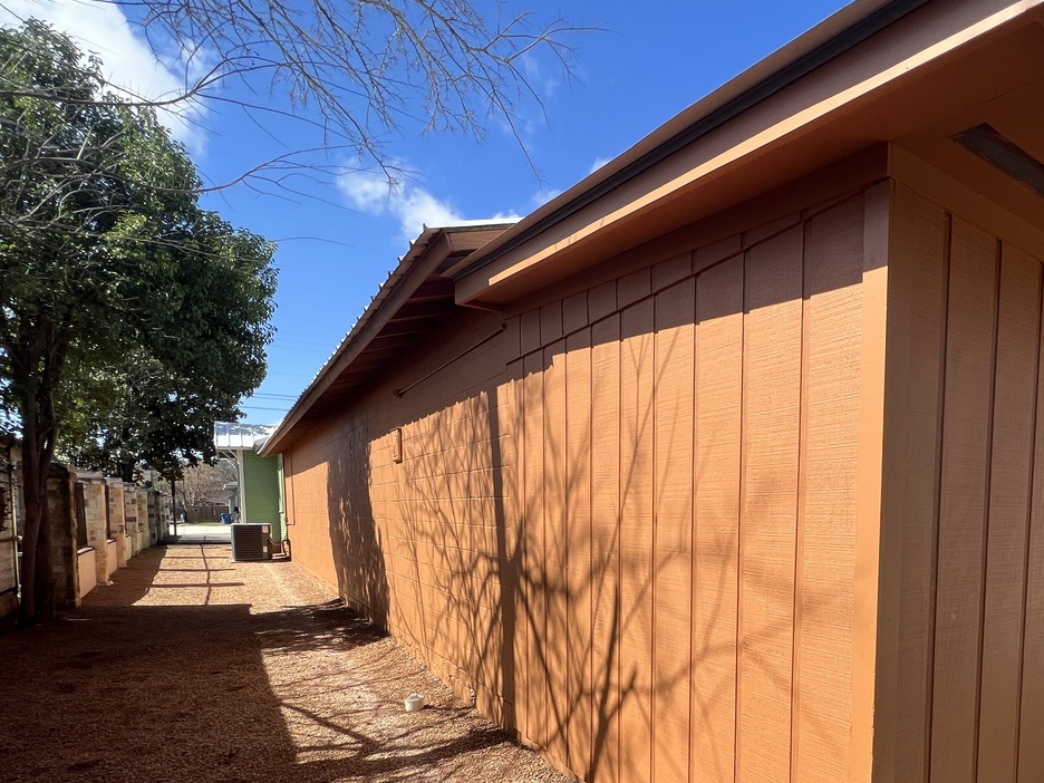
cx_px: 742
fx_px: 603
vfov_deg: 62.9
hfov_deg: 77.5
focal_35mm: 20
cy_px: 569
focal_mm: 1.57
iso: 32
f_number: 1.8
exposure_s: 1/1119
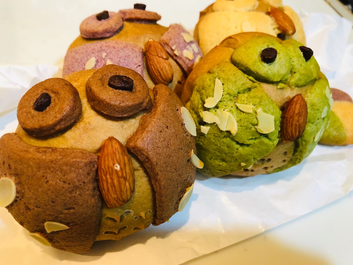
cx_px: 176
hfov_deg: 63.4
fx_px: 286
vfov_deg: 49.7
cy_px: 132
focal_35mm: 28
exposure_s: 1/17
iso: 50
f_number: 1.8
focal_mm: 3.99
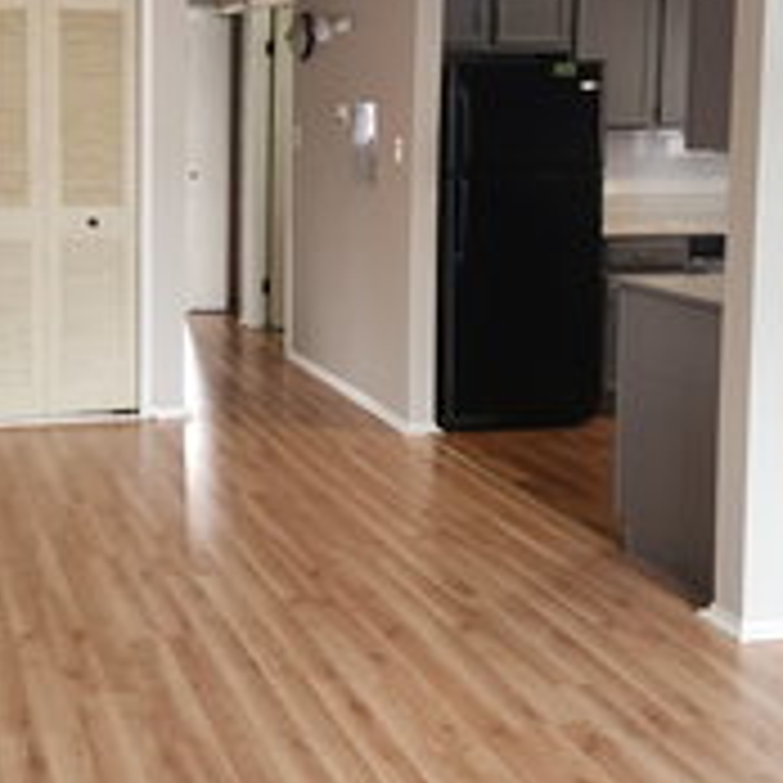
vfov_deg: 33.2
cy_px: 180
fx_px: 1280
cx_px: 92
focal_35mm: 50
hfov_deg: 32.5
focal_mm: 6.4
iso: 100
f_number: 1.8
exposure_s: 1/60
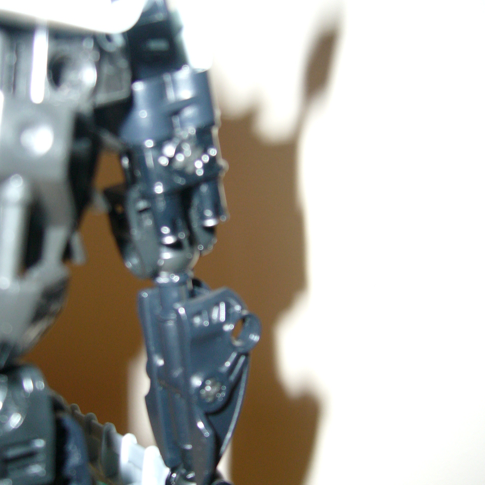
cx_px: 241
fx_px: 666
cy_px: 271
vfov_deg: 40.0
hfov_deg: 40.0
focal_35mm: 42
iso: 100
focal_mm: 5.8
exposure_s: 1/30
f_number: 2.8
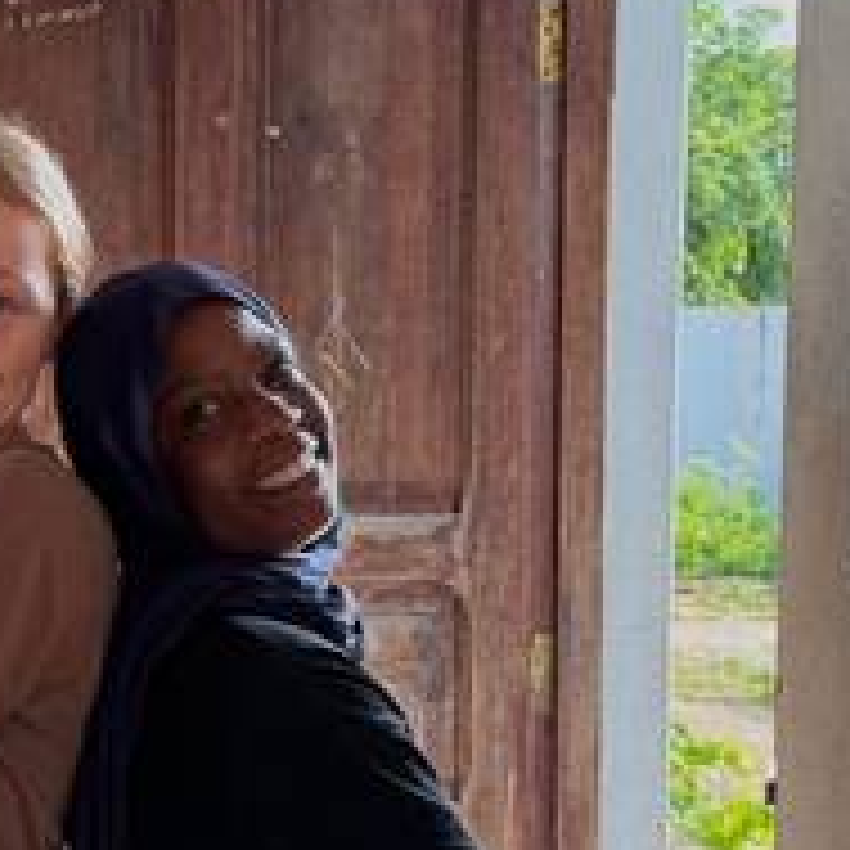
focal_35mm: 72
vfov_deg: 23.8
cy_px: 585
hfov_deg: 23.6
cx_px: 148
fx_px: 2000
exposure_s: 1/142
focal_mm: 6.76
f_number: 1.78
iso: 64
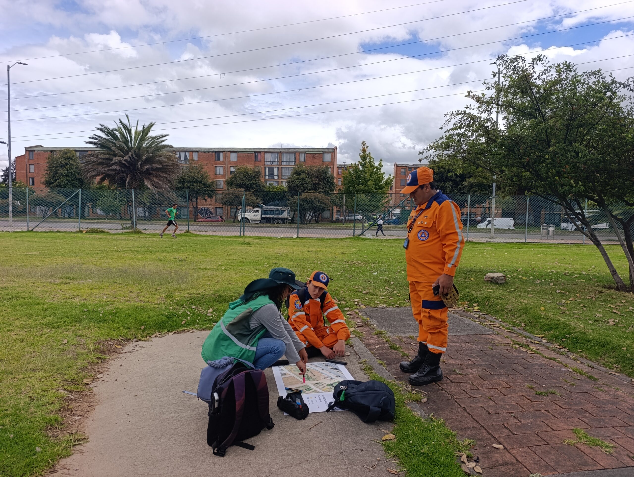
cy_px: 238
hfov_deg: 73.8
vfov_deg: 59.0
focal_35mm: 23
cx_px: 317
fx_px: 422
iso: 50
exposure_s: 1/654
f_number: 1.6
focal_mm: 6.14
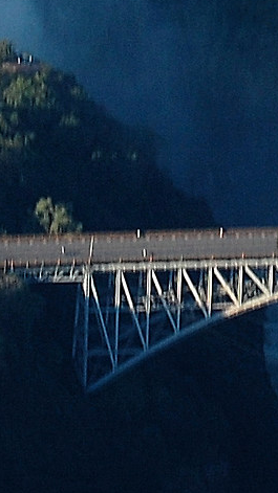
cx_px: 207
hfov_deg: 2.8
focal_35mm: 440
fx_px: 5761
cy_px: -94
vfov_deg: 4.9
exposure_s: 1/200
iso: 200
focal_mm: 55
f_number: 9
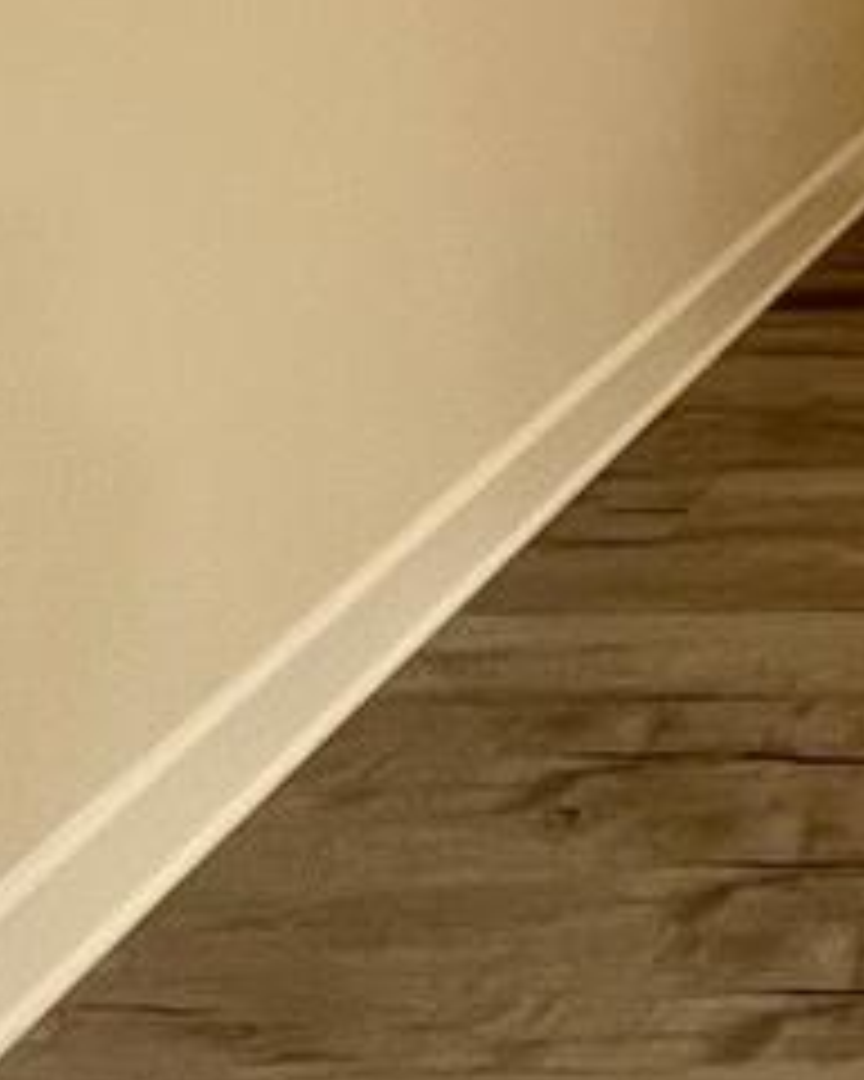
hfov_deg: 18.2
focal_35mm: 57
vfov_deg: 27.2
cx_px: 1719
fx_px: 1822
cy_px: -351
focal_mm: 1.57
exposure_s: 1/60
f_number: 1.8
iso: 250
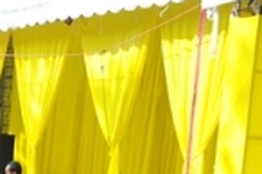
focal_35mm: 105
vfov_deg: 11.7
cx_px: -122
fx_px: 763
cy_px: 349
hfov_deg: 17.6
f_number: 11
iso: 320
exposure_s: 1/80
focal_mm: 24
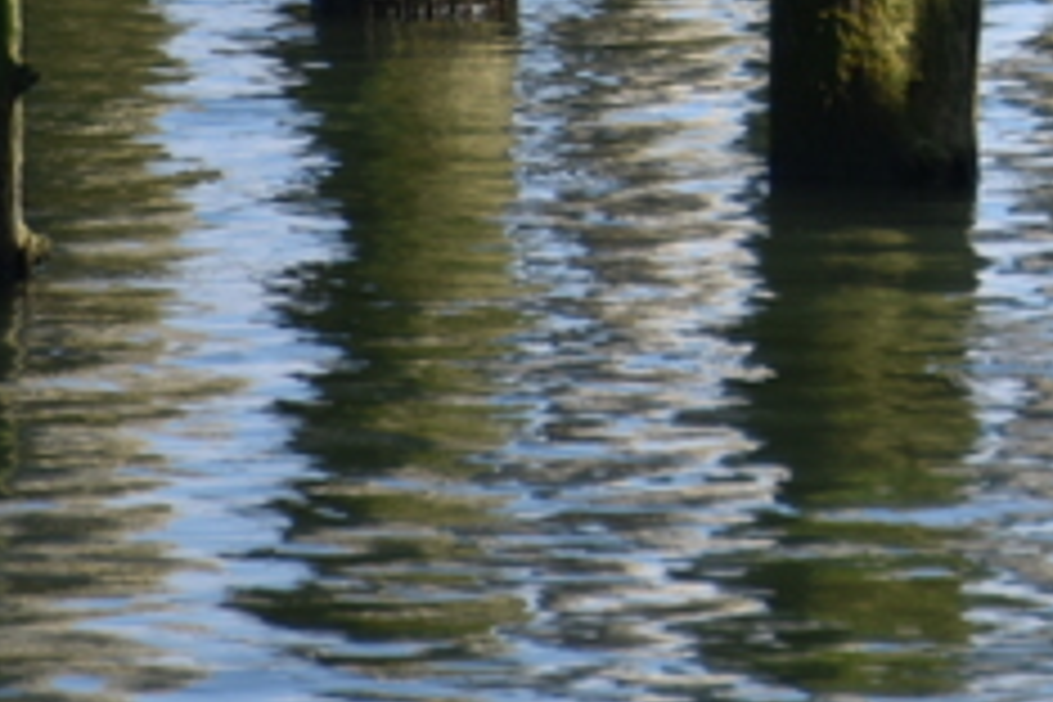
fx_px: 39952
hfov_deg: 1.5
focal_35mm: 1366
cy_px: -1004
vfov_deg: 1.0
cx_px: 2268
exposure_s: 1/500
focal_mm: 250
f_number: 5.6
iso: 140
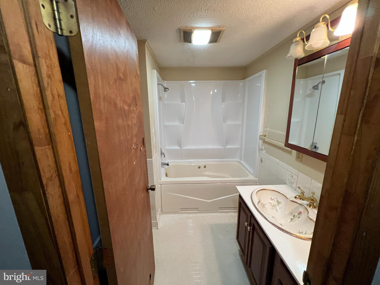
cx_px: 190
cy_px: 142
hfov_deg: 106.2
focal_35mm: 13
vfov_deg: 89.9
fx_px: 143
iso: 250
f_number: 1.8
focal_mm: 1.57
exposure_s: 1/60
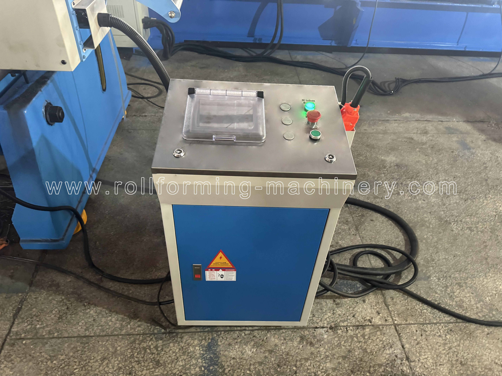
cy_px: 188
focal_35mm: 24
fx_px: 348
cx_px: 251
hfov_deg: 71.6
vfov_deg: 56.8
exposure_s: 1/42
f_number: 1.78
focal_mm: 6.86
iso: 800
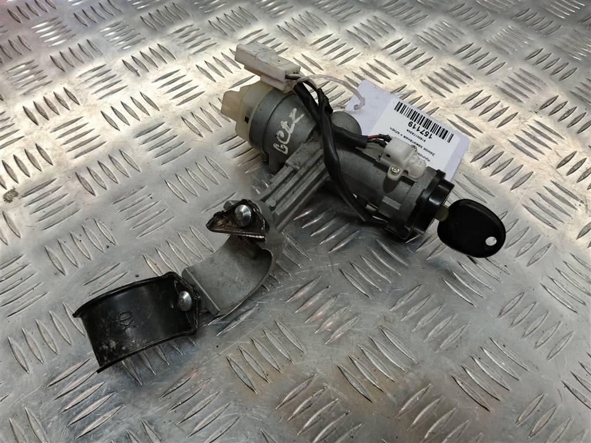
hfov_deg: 65.3
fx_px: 461
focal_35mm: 27
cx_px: 296
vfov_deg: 51.4
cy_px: 222
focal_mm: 4.11
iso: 105
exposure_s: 1/33.3
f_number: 1.6
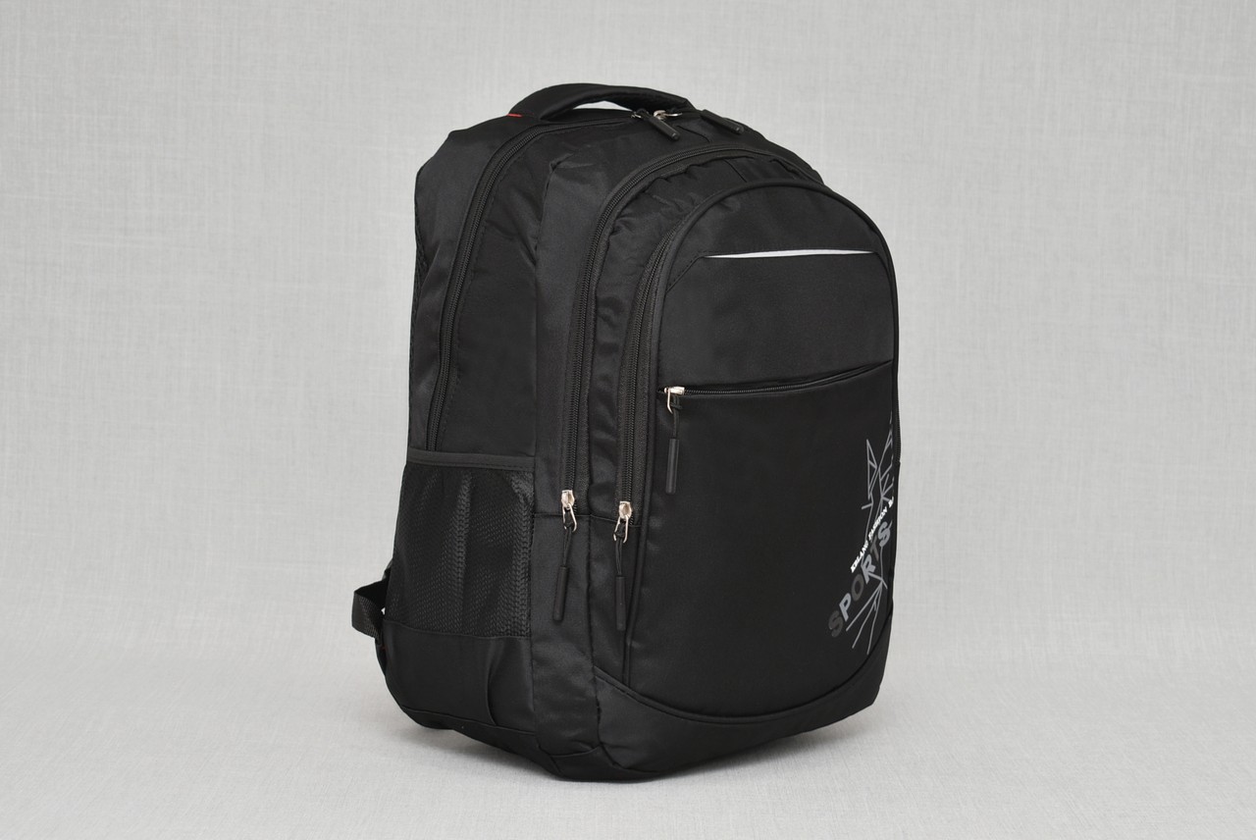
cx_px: 628
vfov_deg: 20.2
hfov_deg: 29.8
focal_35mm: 68
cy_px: 420
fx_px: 2357
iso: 100
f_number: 5.6
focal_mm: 45
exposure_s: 1/60
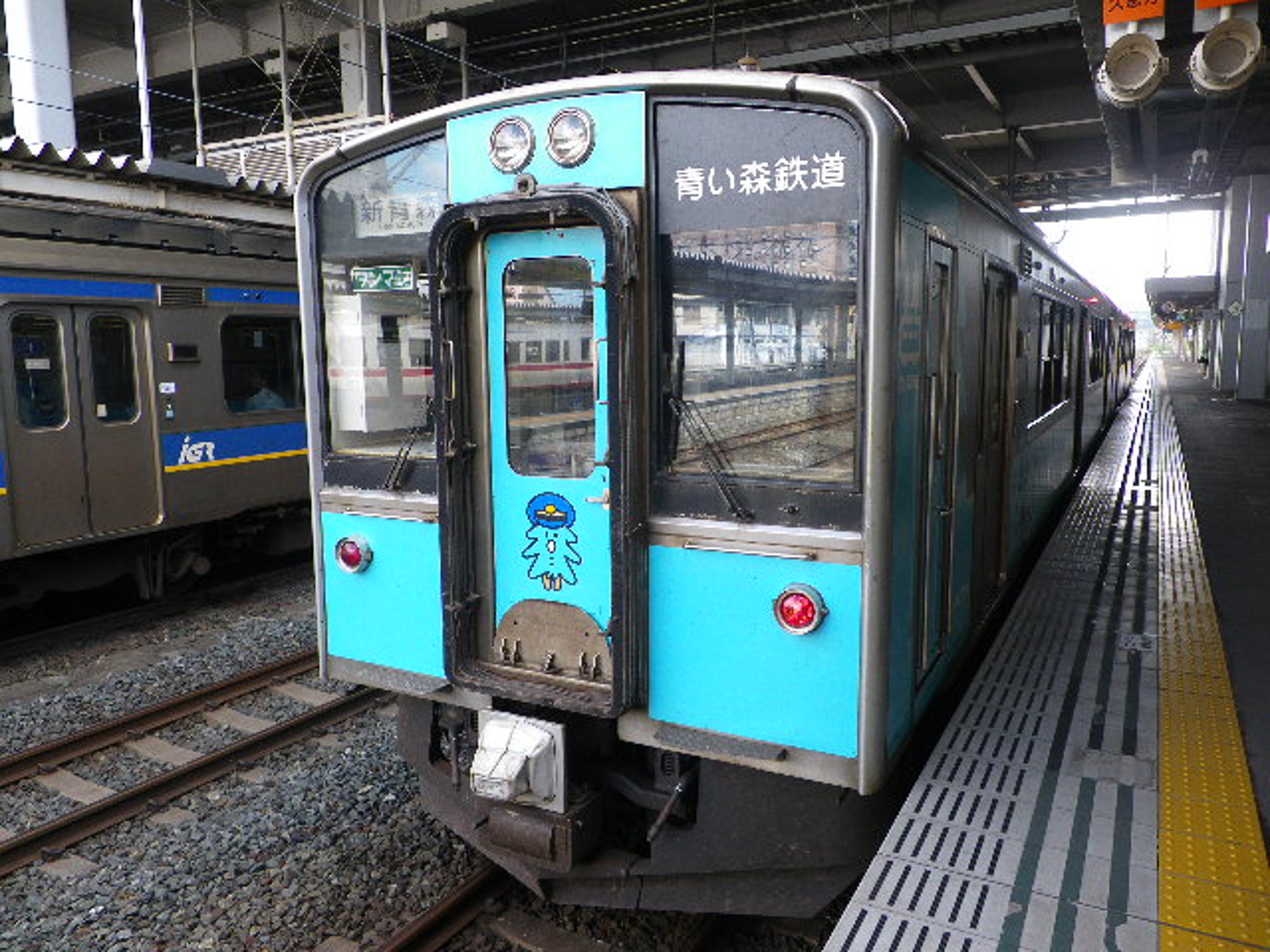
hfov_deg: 63.4
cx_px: 635
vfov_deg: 49.7
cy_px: 476
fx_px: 1027
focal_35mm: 28
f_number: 2.6
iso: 64
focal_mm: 4.9
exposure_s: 1/125
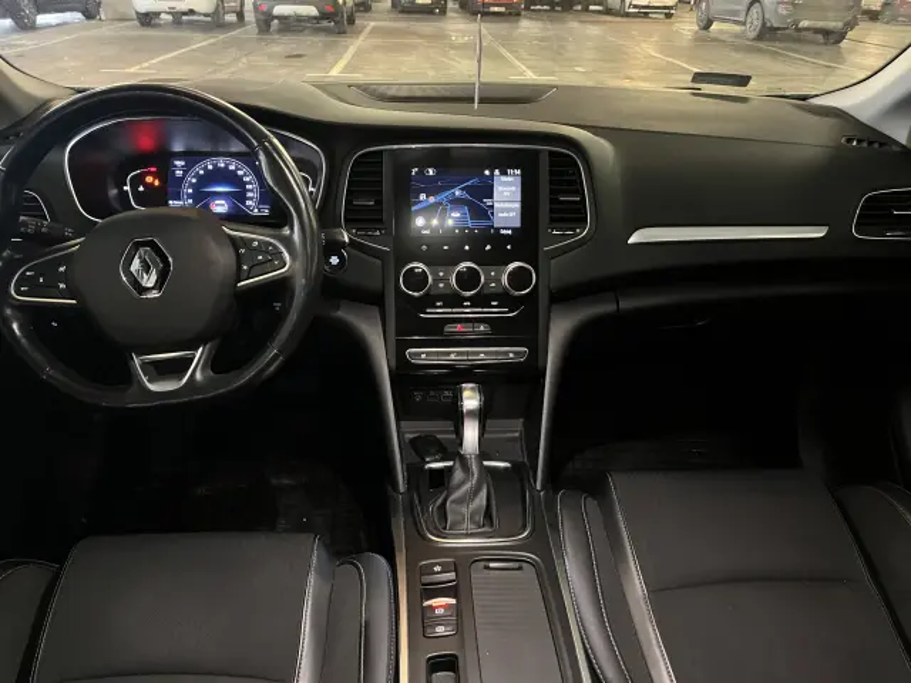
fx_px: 684
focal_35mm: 26
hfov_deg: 67.3
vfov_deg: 53.1
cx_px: 456
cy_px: 342
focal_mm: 5.1
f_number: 1.6
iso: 1000
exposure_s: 1/30
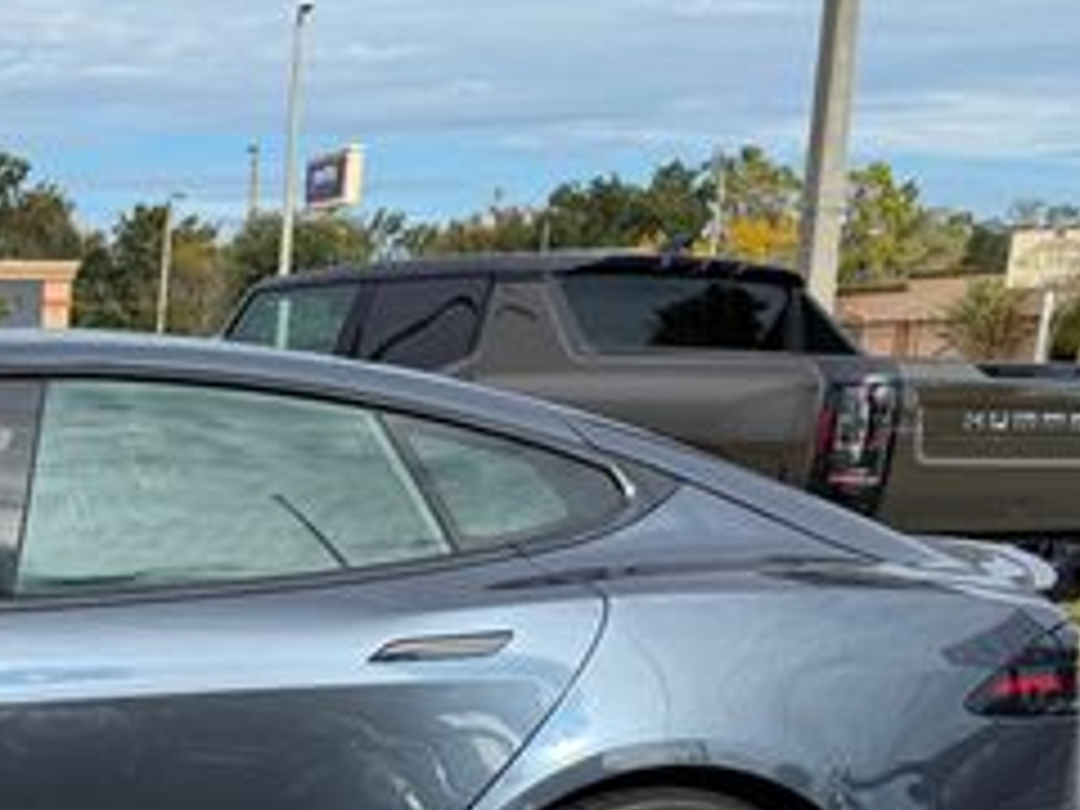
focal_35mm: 64
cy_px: 927
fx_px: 1997
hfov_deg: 26.4
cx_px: -261
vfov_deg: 21.5
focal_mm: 6.76
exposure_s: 1/4673
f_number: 1.78
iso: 100
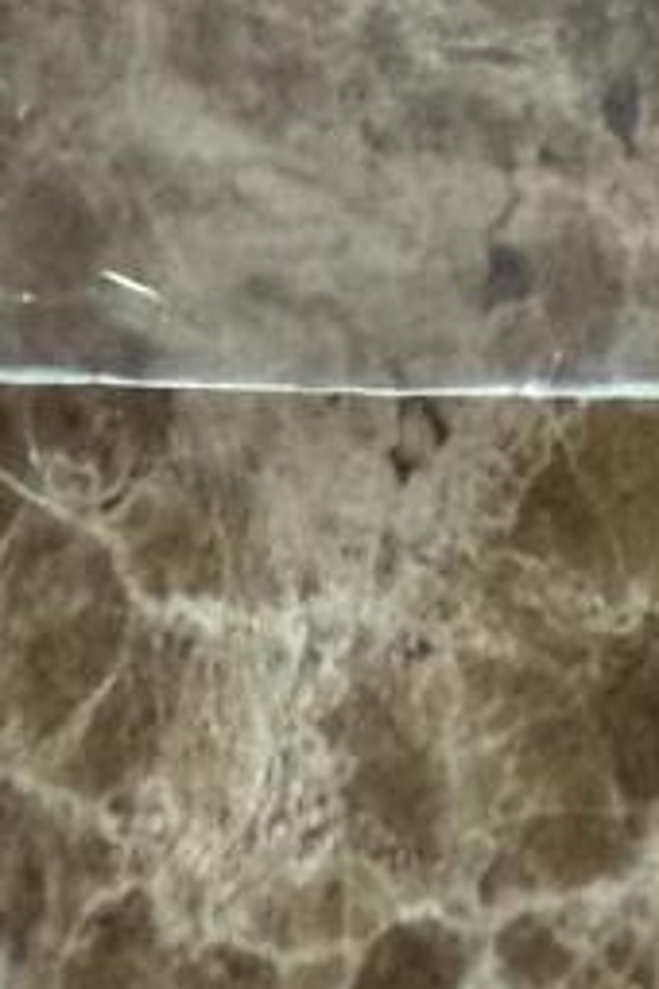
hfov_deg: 7.8
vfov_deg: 8.6
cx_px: 655
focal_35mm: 176
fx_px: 4832
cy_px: -2424
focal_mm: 2.22
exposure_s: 1/99
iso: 125
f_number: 2.2
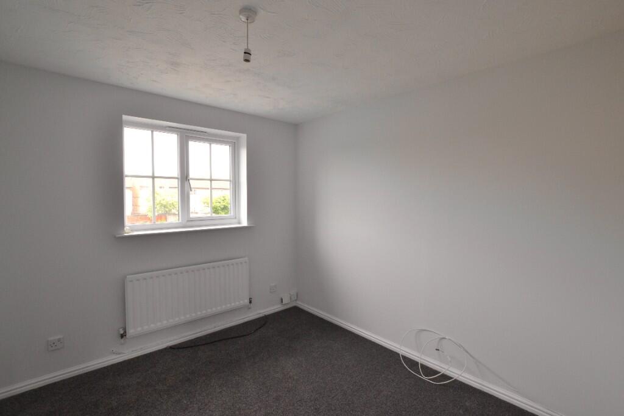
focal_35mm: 15
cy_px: 208
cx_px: 312
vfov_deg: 77.3
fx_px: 260
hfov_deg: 100.4
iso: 400
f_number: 5.6
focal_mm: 10
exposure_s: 1/60
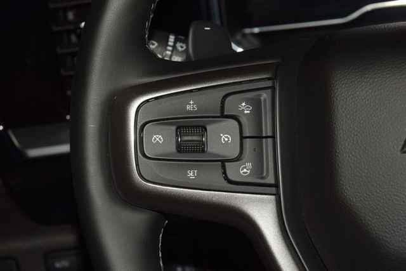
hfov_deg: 19.5
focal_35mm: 105
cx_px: 203
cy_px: 136
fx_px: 1184
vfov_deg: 13.0
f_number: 8
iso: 100
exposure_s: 1/125
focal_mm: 70
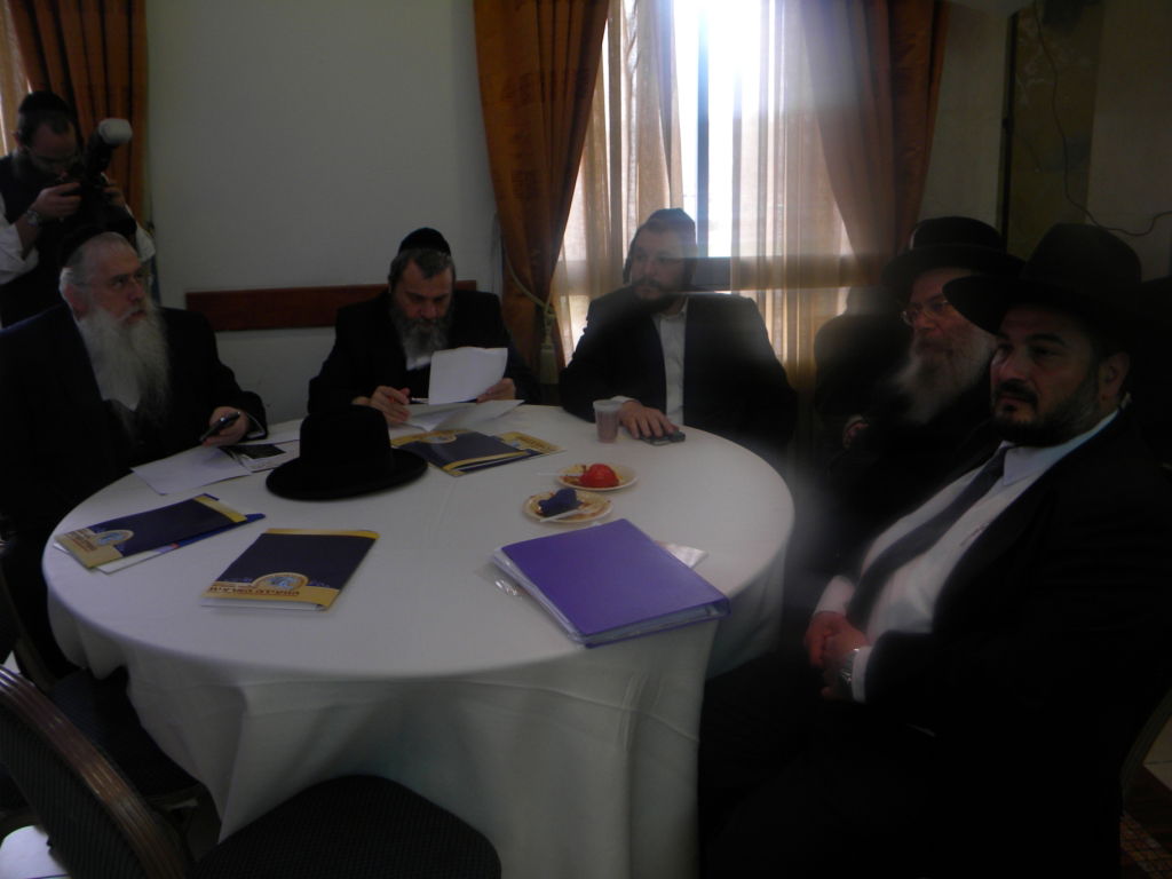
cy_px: 440
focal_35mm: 28
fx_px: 948
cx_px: 586
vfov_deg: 49.7
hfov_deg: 63.4
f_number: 3.5
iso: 80
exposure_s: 1/33
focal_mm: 5
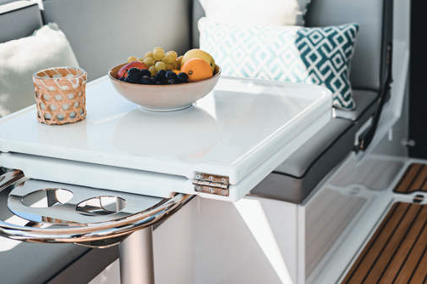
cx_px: 394
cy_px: 12
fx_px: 901
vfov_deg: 17.6
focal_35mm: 76
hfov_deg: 25.7
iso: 125
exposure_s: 1/2500
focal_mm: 35
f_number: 2.5
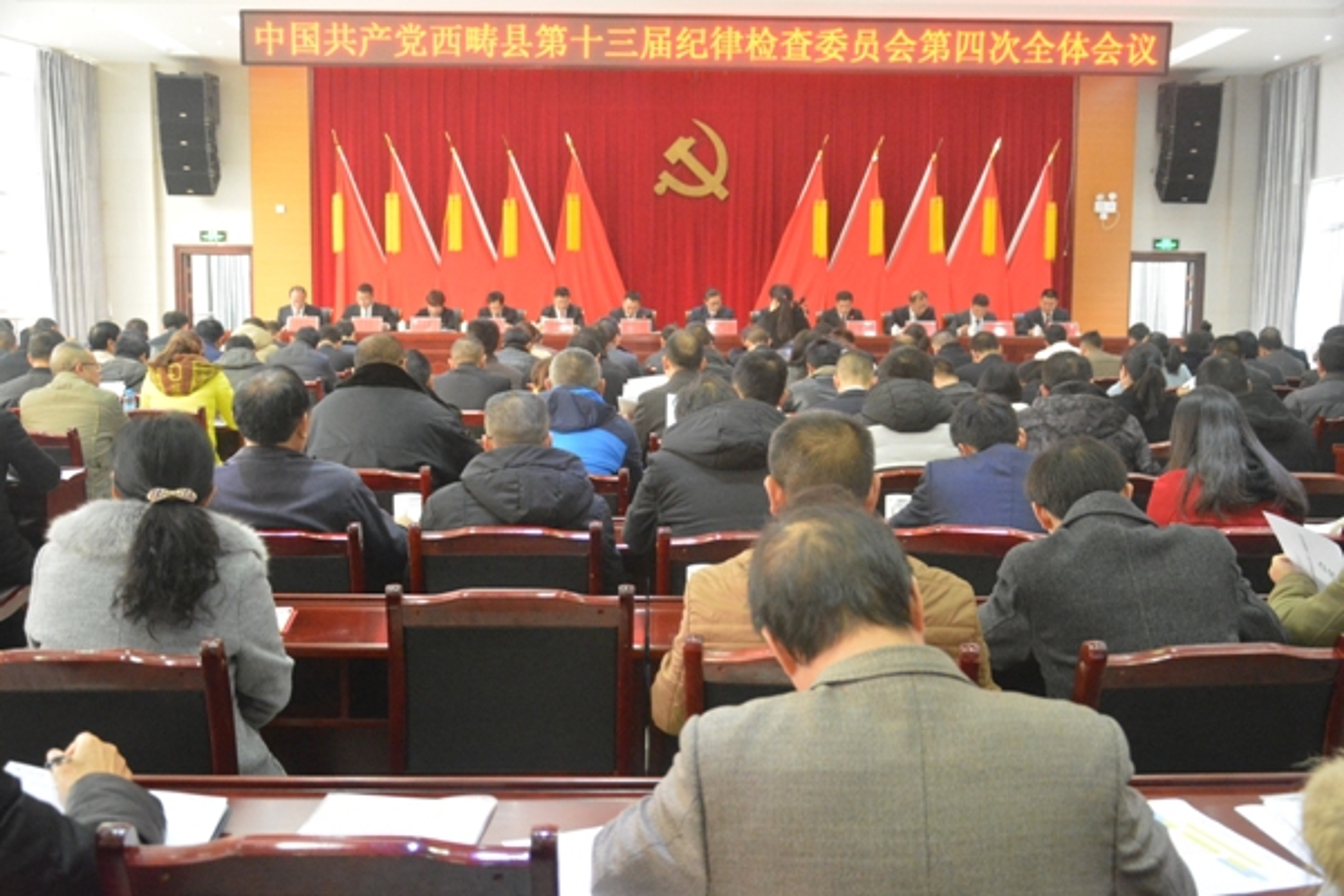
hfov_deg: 51.3
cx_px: 672
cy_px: 448
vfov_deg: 35.5
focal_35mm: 38
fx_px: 1400
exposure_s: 1/40
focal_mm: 25
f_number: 4
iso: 6400
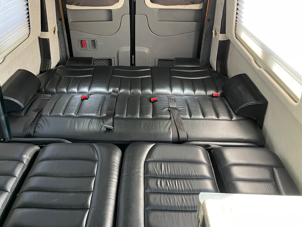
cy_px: 98
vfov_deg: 46.7
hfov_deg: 59.8
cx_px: 132
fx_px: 262
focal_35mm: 30
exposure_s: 1/60
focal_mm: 4.2
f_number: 1.6
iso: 500
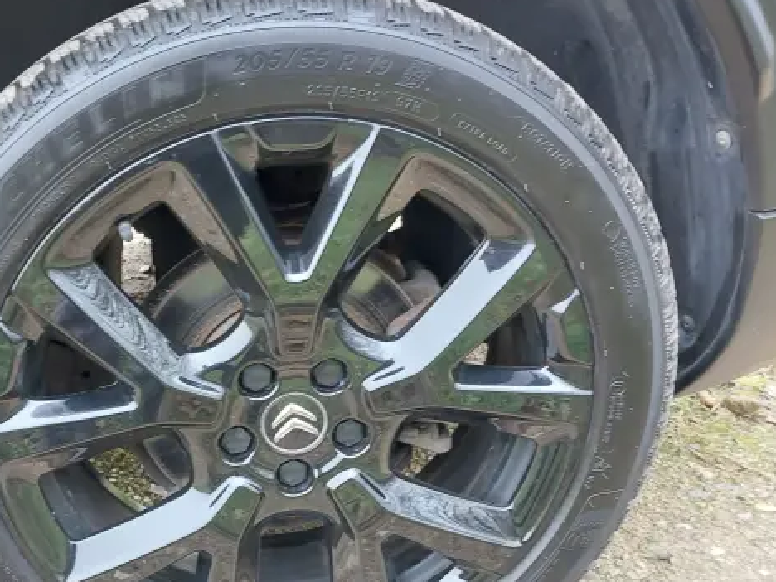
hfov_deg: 45.1
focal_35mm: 41
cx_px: 262
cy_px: 360
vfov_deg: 35.0
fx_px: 919
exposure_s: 1/50
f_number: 1.8
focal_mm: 4.6
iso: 250
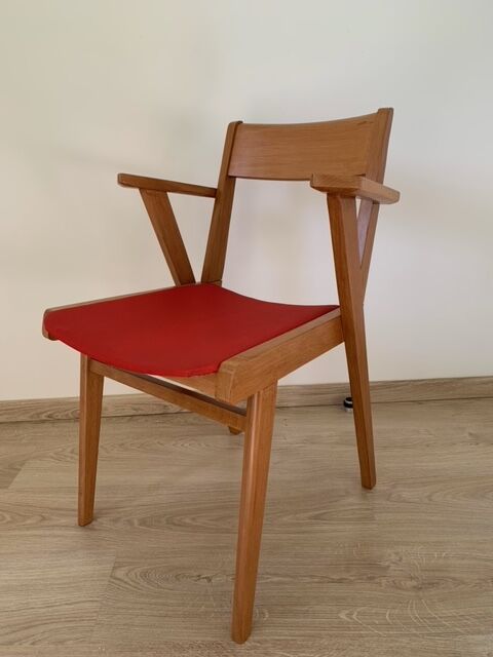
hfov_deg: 53.1
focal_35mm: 26
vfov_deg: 67.3
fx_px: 494
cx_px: 246
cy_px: 328
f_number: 1.8
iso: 25
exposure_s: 1/122
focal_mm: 4.25
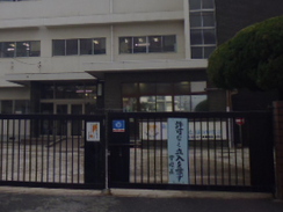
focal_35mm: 55
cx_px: 74
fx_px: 450
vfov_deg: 26.2
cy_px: 49
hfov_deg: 34.3
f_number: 9
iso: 100
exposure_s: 1/80
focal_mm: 4.3
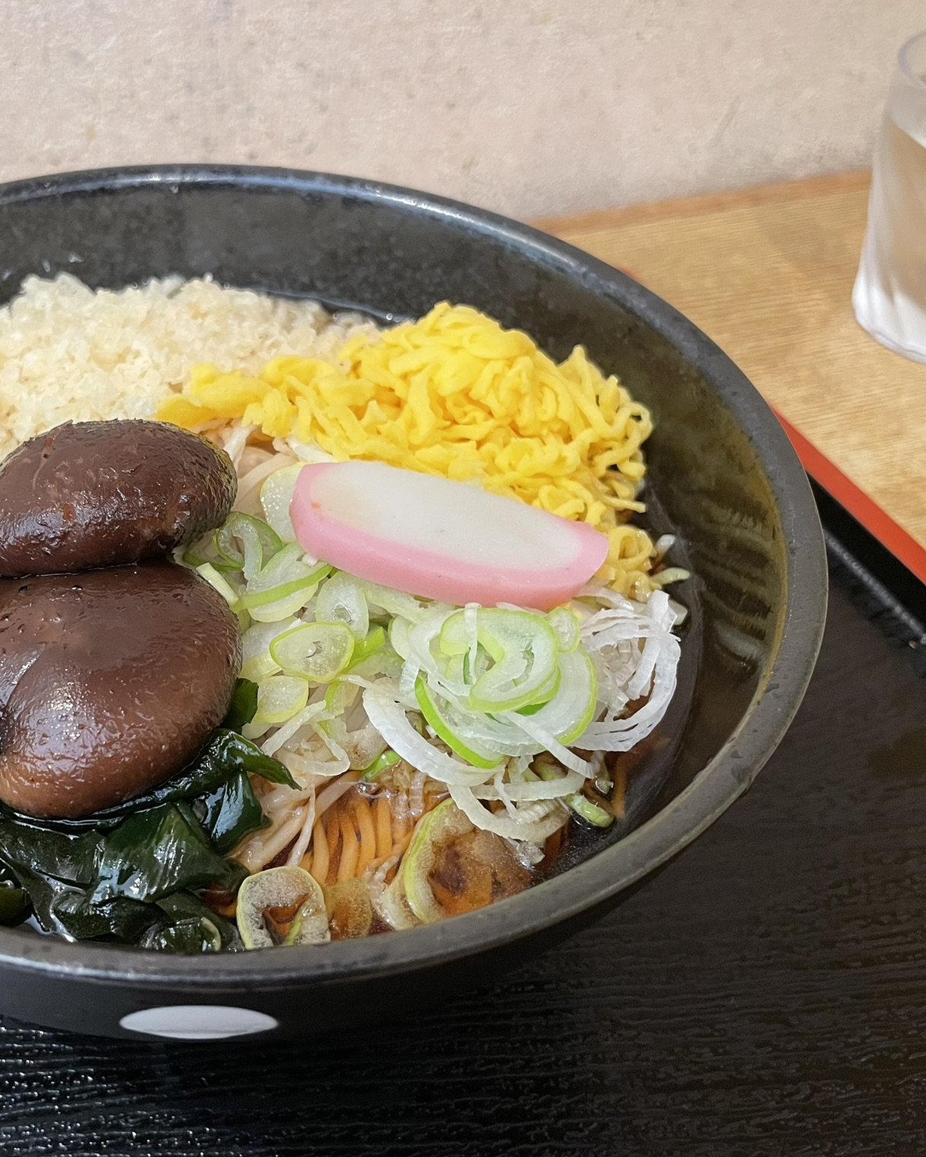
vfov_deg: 52.8
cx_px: 232
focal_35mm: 34
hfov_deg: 42.0
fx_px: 1165
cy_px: 577
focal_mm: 4.2
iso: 200
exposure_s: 1/50
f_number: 1.6
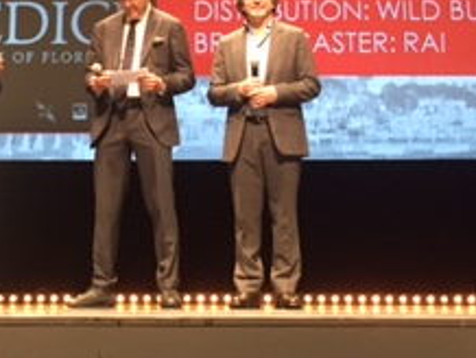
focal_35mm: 85
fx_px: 1170
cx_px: 207
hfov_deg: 23.0
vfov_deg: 17.1
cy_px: 17
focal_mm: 4.15
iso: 250
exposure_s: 1/25
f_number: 2.2
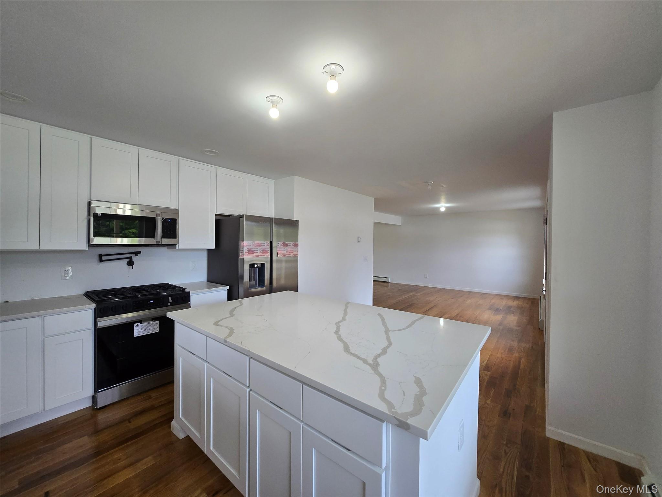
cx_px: 331
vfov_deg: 89.9
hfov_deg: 106.2
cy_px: 248
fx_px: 249
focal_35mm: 13
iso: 100
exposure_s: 1/60
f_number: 2.2
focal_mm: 1.7
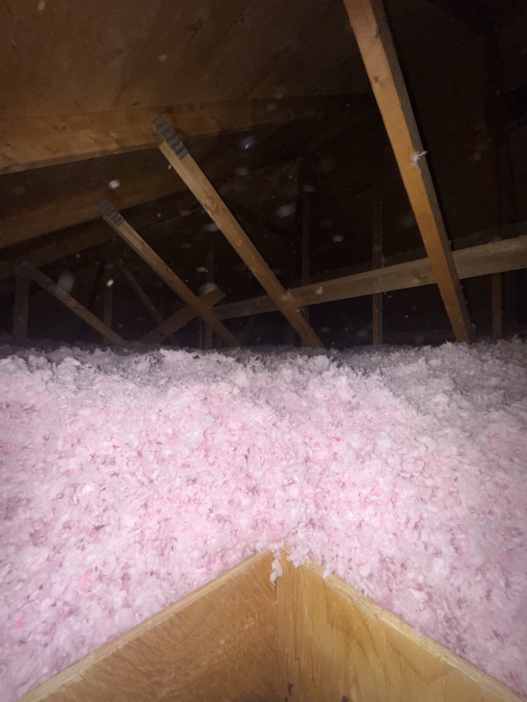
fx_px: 284
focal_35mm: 14
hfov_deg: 85.7
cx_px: 264
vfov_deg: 102.1
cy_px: 351
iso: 64
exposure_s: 1/122
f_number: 2.2
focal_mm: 2.22
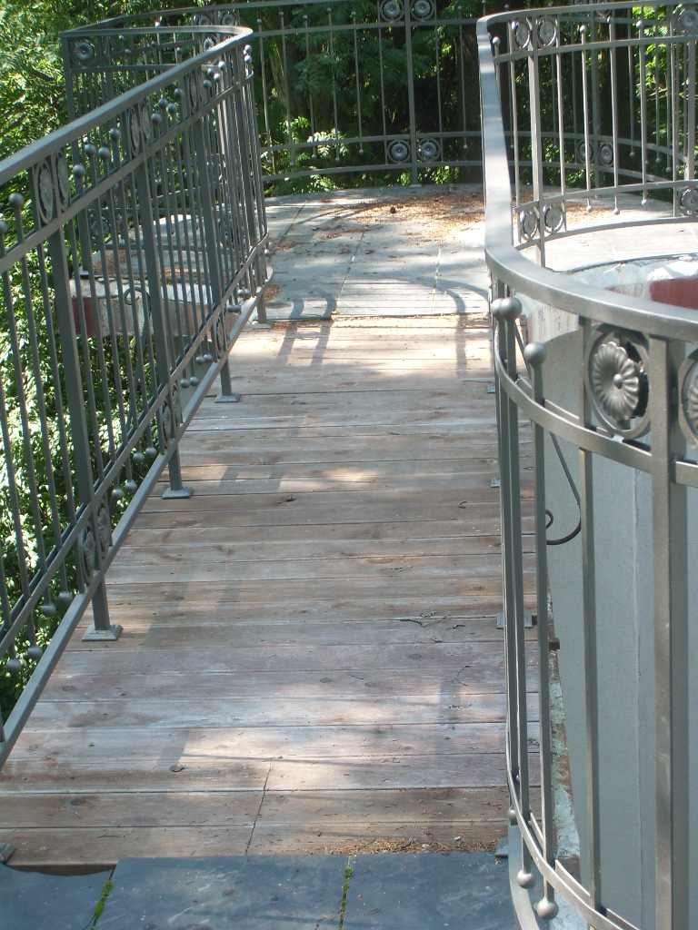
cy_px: 465
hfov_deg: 20.7
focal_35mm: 71
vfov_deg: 27.4
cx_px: 349
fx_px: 1909
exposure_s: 1/84
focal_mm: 11.89
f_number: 4
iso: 50
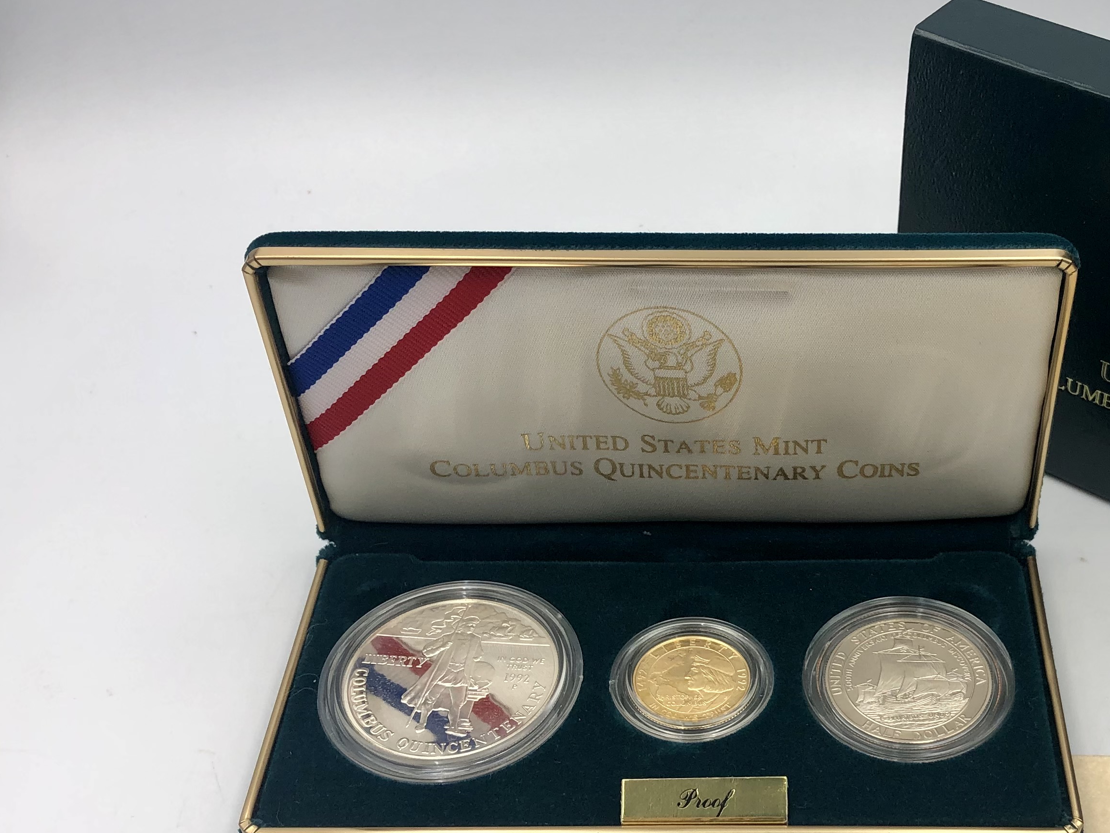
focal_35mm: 49
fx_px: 1571
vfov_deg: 29.6
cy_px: 512
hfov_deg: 38.2
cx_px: 792
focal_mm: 4
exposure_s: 1/220
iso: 20
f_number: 1.8
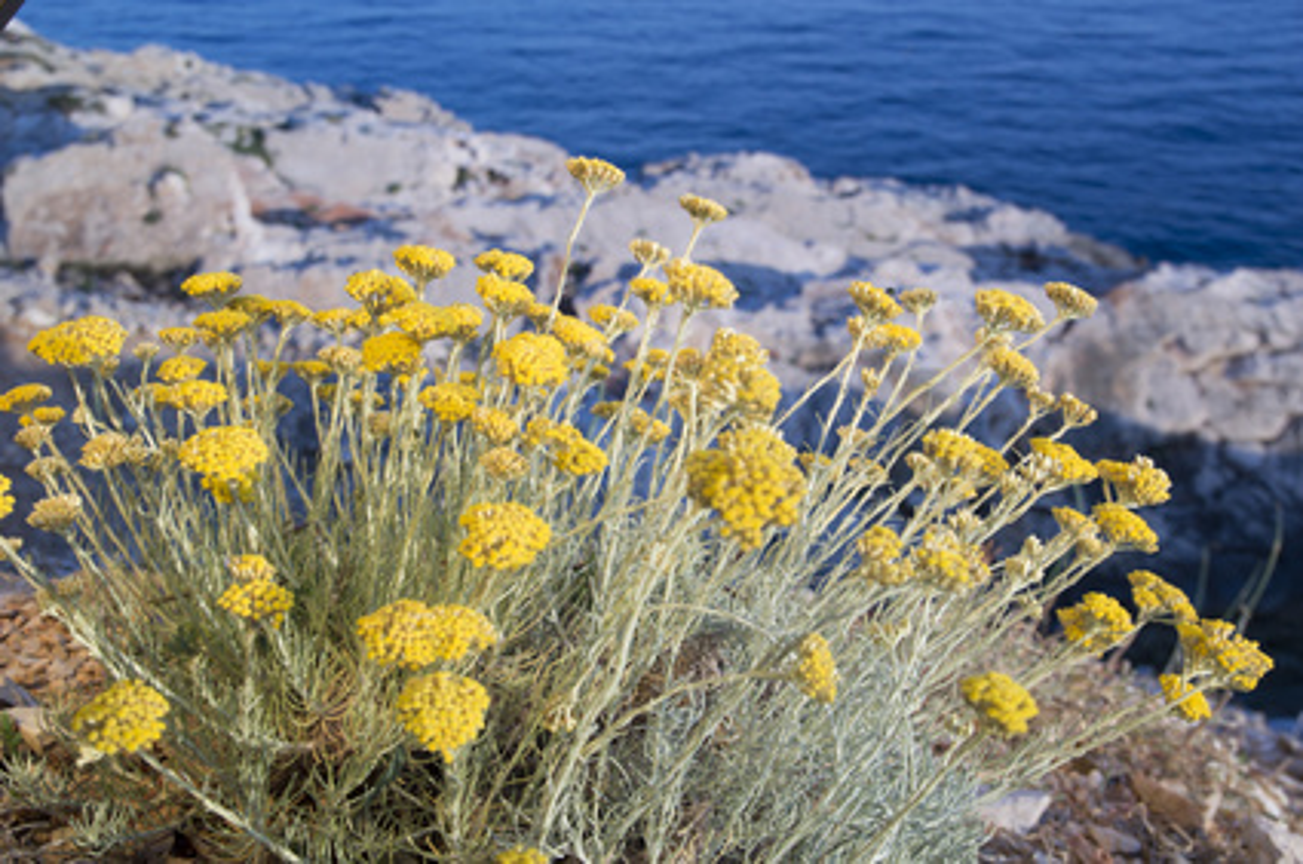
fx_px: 1409
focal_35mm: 39
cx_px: 652
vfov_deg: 34.1
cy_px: 432
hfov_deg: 49.6
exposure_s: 1/100
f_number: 6.3
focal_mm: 26
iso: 100
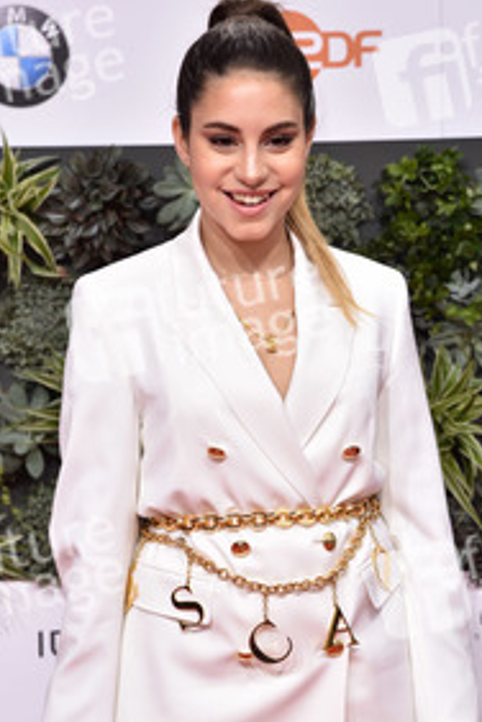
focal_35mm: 170
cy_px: 451
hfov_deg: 8.1
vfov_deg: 12.1
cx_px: 272
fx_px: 3414
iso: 400
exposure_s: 1/160
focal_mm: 120
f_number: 6.3
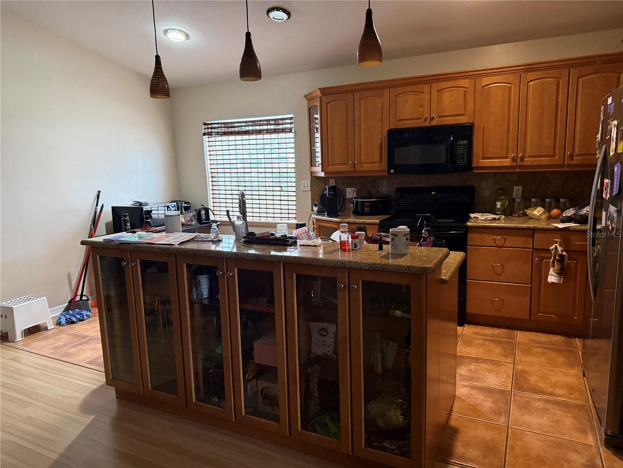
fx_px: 432
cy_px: 234
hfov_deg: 71.6
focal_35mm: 24
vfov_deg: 56.8
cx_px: 312
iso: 800
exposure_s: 1/60
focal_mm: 6.76
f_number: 1.78
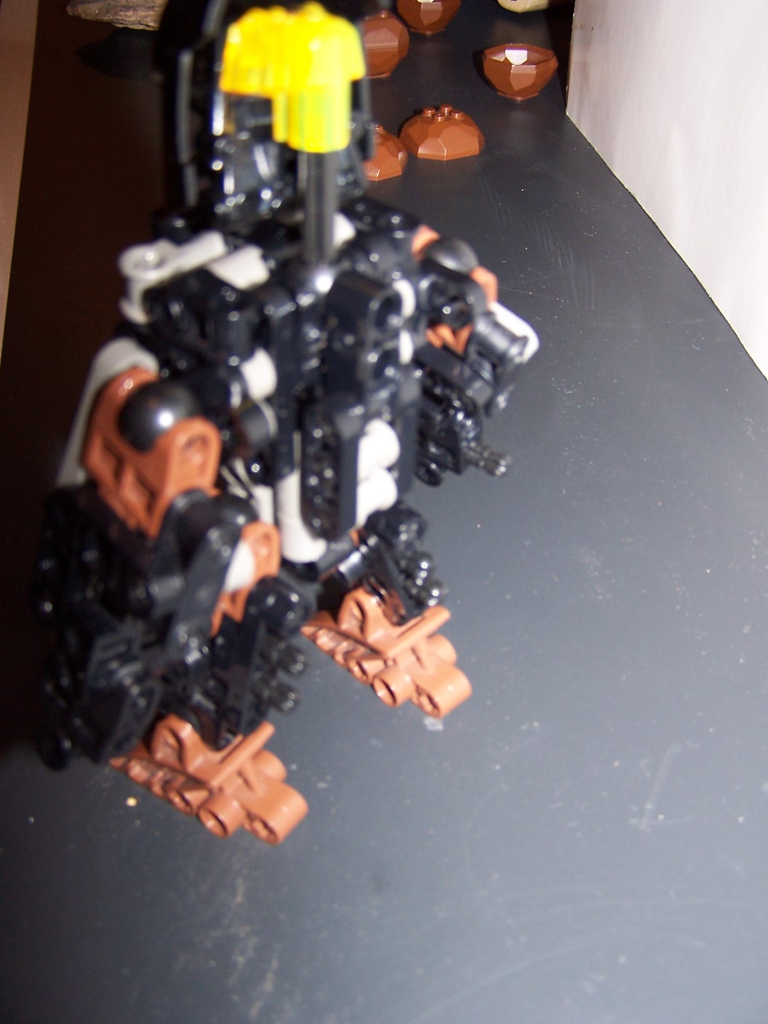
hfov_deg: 37.7
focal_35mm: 38
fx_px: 1124
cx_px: 384
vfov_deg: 49.0
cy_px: 512
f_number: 2.8
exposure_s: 1/60
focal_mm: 6.3
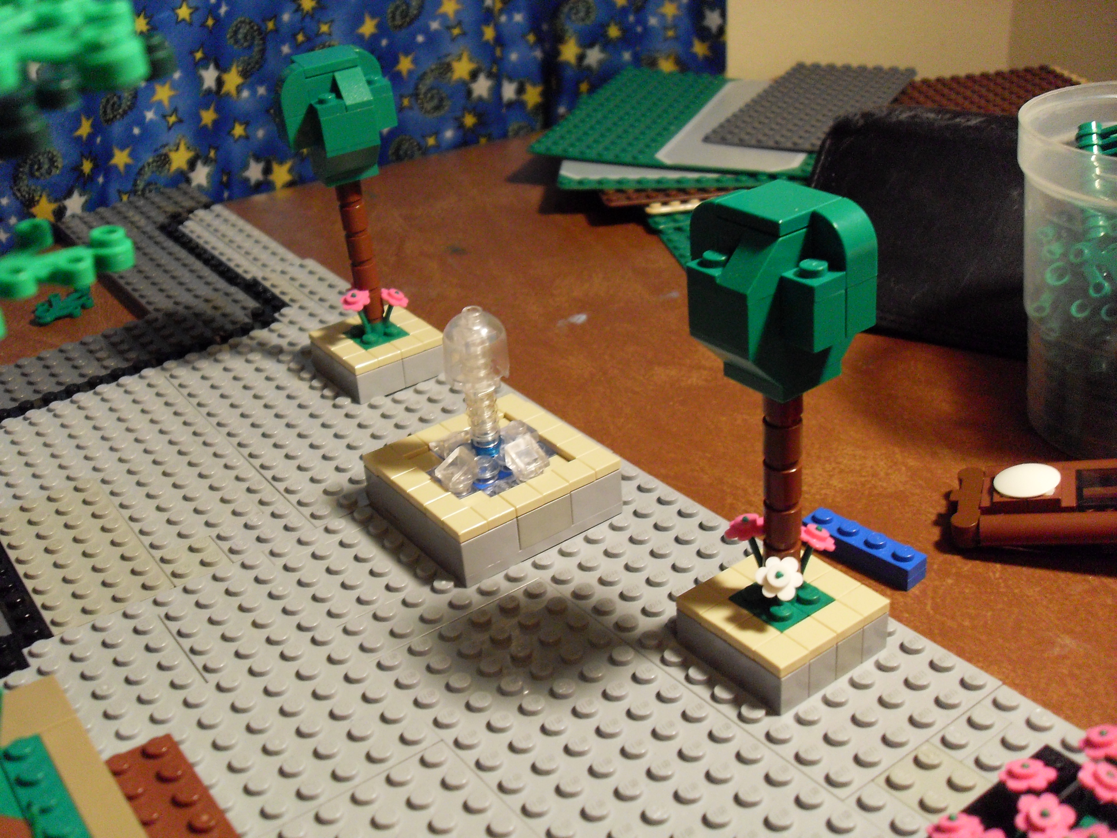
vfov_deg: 38.7
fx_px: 1194
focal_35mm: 37
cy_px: 419
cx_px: 558
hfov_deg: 50.1
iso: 200
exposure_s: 1/20
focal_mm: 6.3
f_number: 2.8
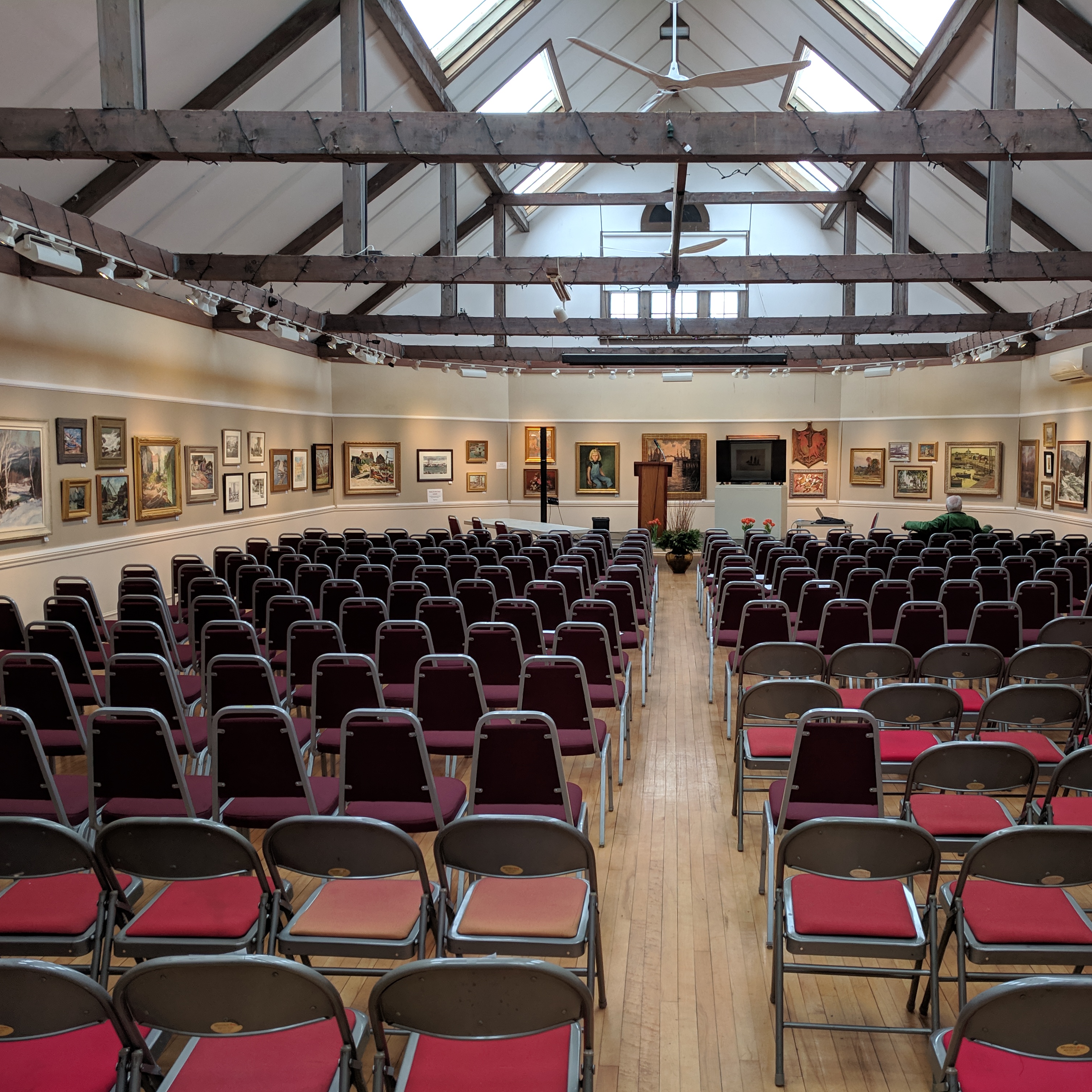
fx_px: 1106
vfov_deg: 52.5
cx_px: 648
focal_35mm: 31
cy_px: 552
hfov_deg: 52.2
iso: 120
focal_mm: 4.67
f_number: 2
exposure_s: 1/331
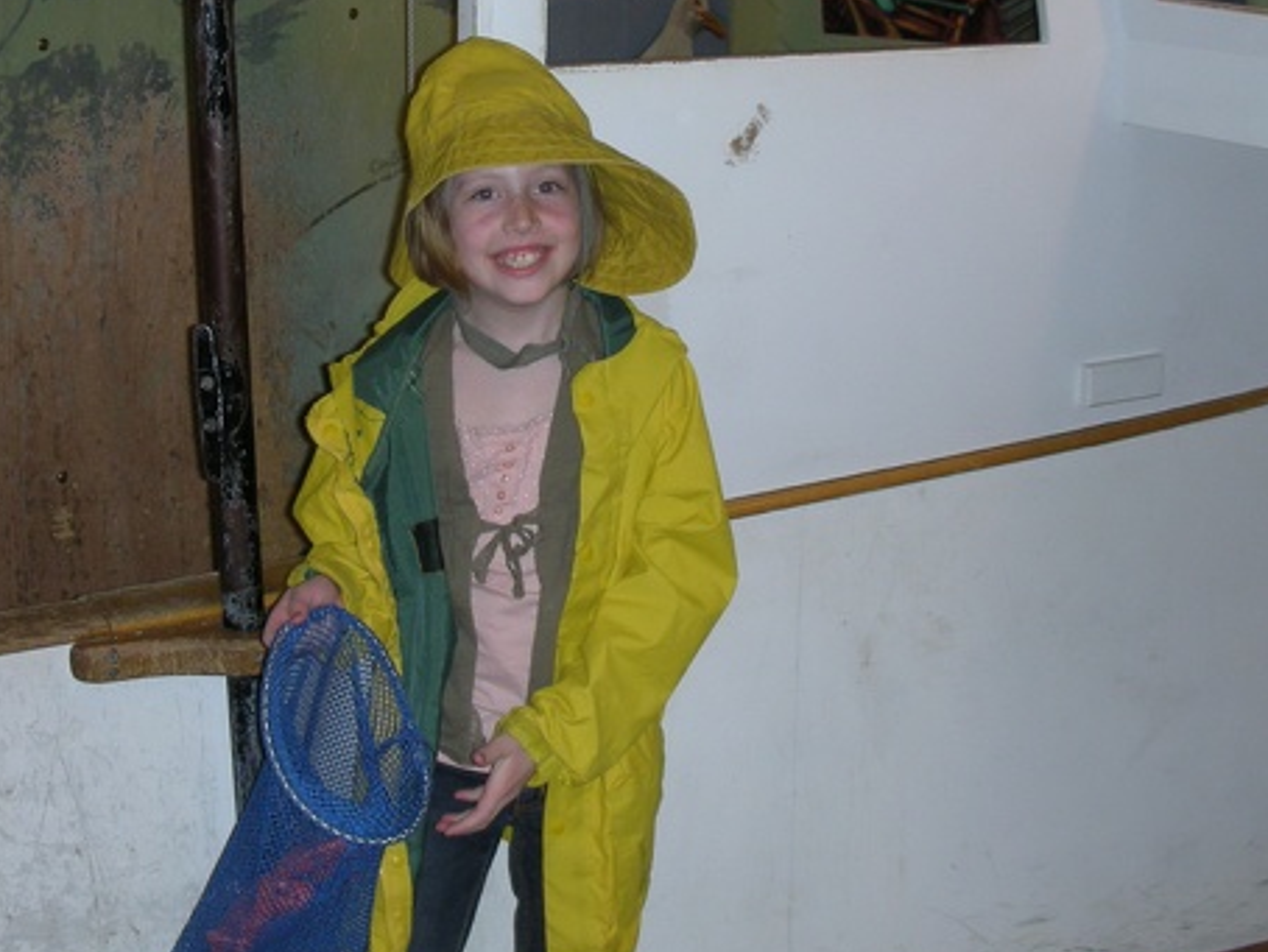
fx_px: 2236
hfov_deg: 31.6
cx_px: 508
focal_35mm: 61
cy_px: 254
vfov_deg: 23.8
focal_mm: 5.8
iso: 72
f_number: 2.8
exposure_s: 1/60
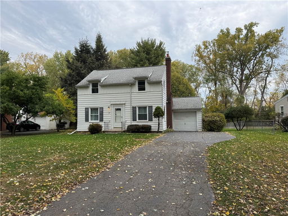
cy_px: 108
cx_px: 144
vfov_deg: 56.8
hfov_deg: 71.6
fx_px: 200
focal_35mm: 24
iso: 80
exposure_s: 1/1094
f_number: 1.78
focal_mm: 6.76
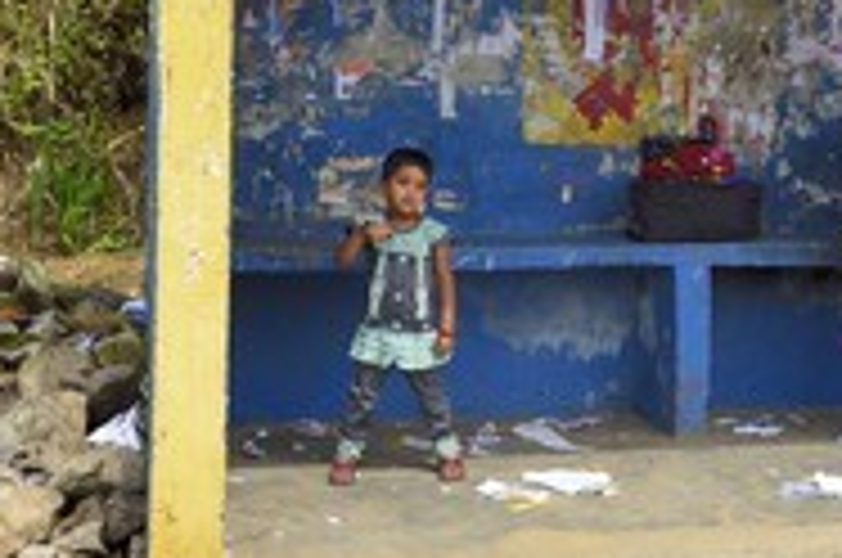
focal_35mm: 72
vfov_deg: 18.6
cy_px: 86
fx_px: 1681
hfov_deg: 27.9
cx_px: 585
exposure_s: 1/640
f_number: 8
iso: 400
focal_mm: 32
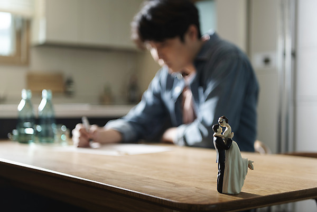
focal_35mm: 56
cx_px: 158
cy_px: 106
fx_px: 493
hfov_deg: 35.6
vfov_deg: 24.2
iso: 250
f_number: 3.2
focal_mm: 56
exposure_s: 1/125
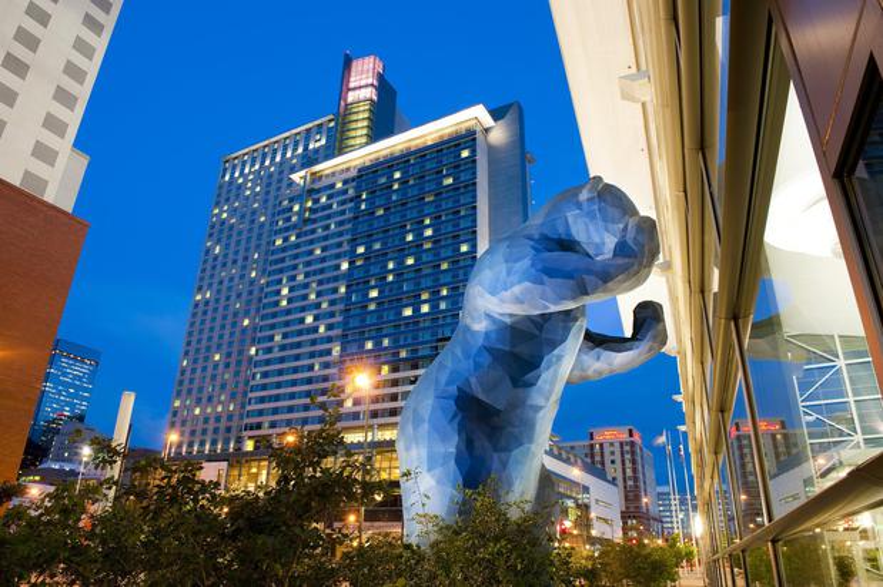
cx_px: 442
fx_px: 588
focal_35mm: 24
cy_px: 294
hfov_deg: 73.8
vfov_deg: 53.1
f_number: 10
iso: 200
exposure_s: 4
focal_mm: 24
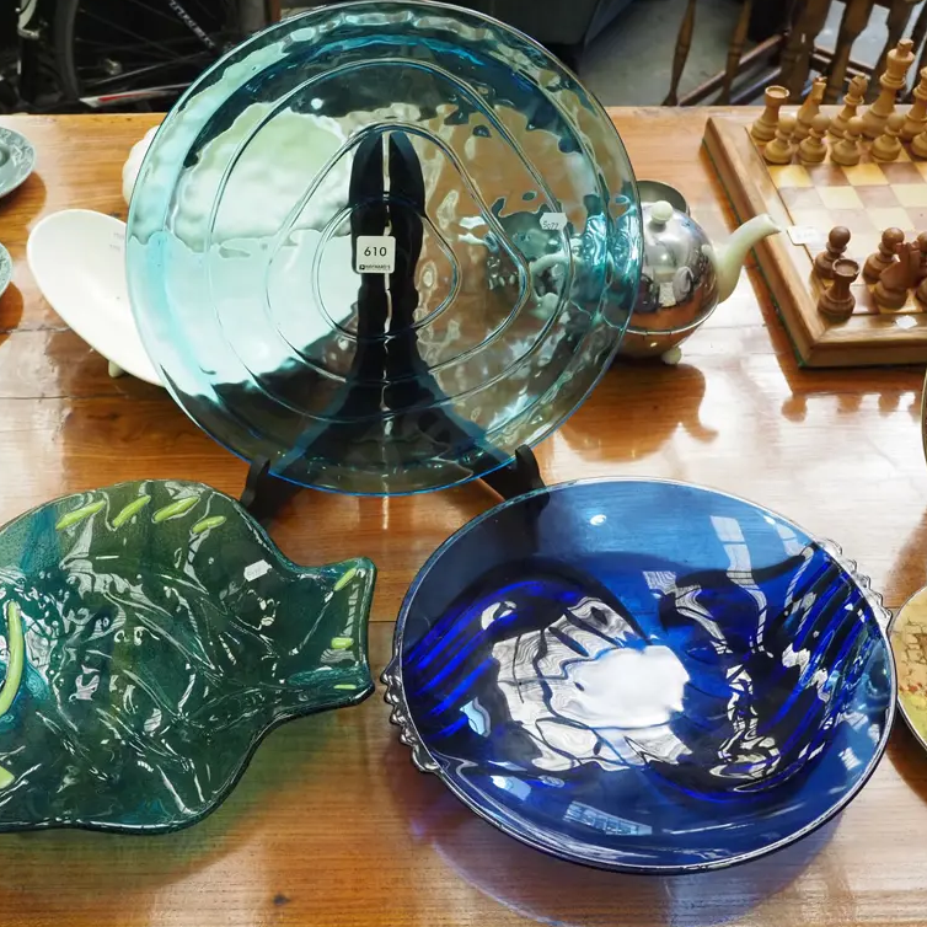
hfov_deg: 45.9
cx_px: 390
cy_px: 464
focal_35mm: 36
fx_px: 1091
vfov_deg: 46.0
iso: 2500
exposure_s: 1/125
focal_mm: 15
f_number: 5.6
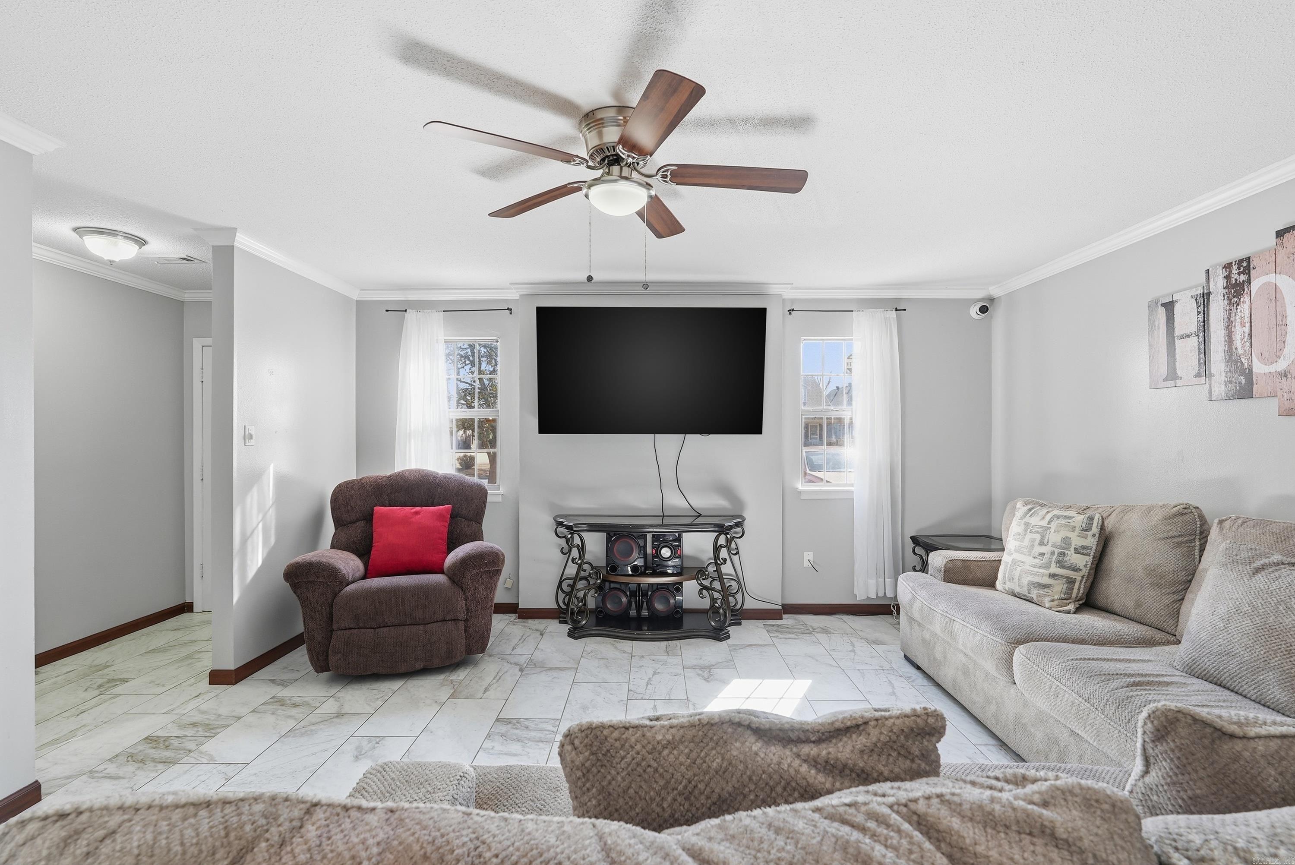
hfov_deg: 96.7
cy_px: 432
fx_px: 576
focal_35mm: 16
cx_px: 648
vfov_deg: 73.8
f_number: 9
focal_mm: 16
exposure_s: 1/60
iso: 250
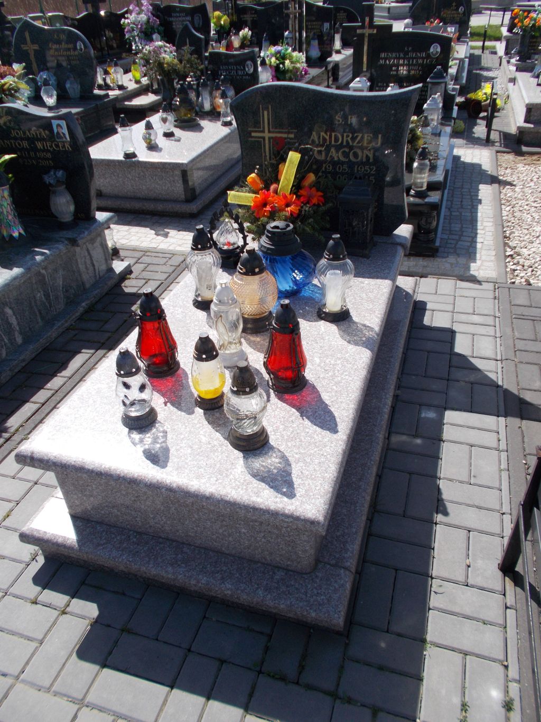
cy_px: 361
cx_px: 270
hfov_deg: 53.1
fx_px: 542
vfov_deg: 67.3
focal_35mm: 26
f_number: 8
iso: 80
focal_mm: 4.6
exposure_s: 1/160
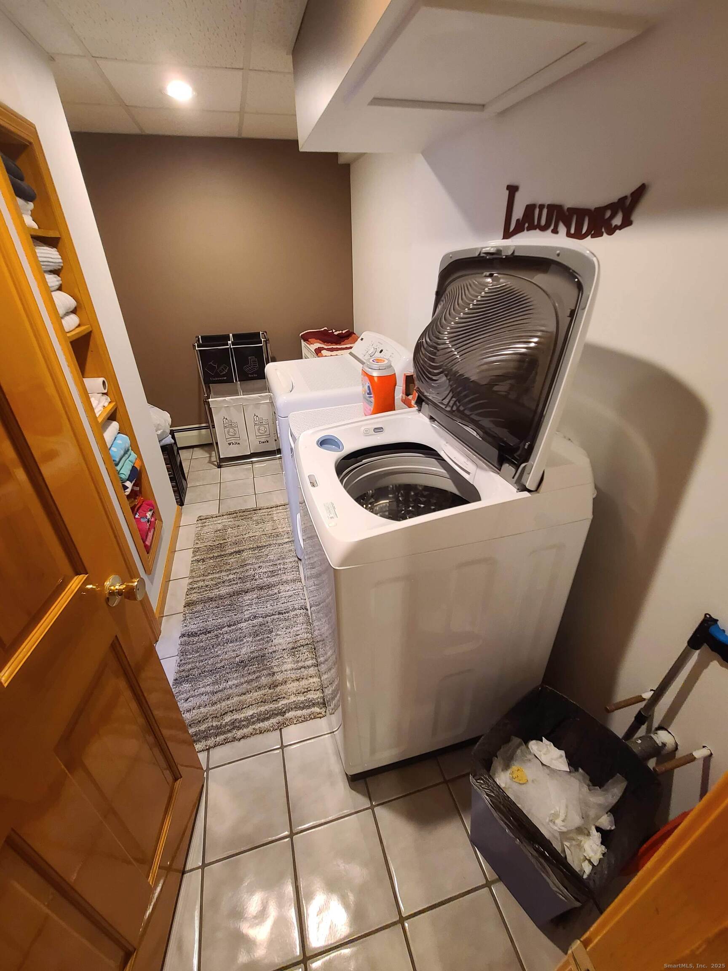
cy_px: 486
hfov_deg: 89.9
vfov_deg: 106.2
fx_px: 365
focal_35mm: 13
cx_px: 364
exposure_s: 1/60
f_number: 2.2
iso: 400
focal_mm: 2.2
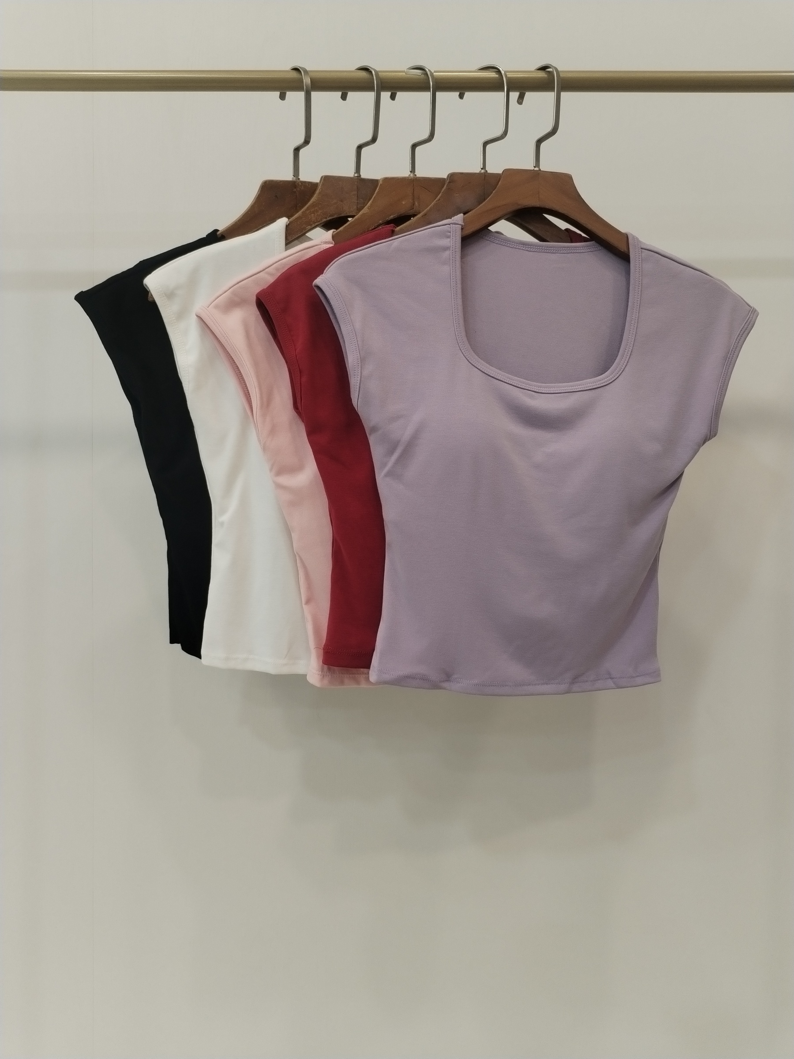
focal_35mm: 29
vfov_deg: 61.7
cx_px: 397
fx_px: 887
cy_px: 530
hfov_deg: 48.2
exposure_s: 1/50
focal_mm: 4.75
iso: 202
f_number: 1.8
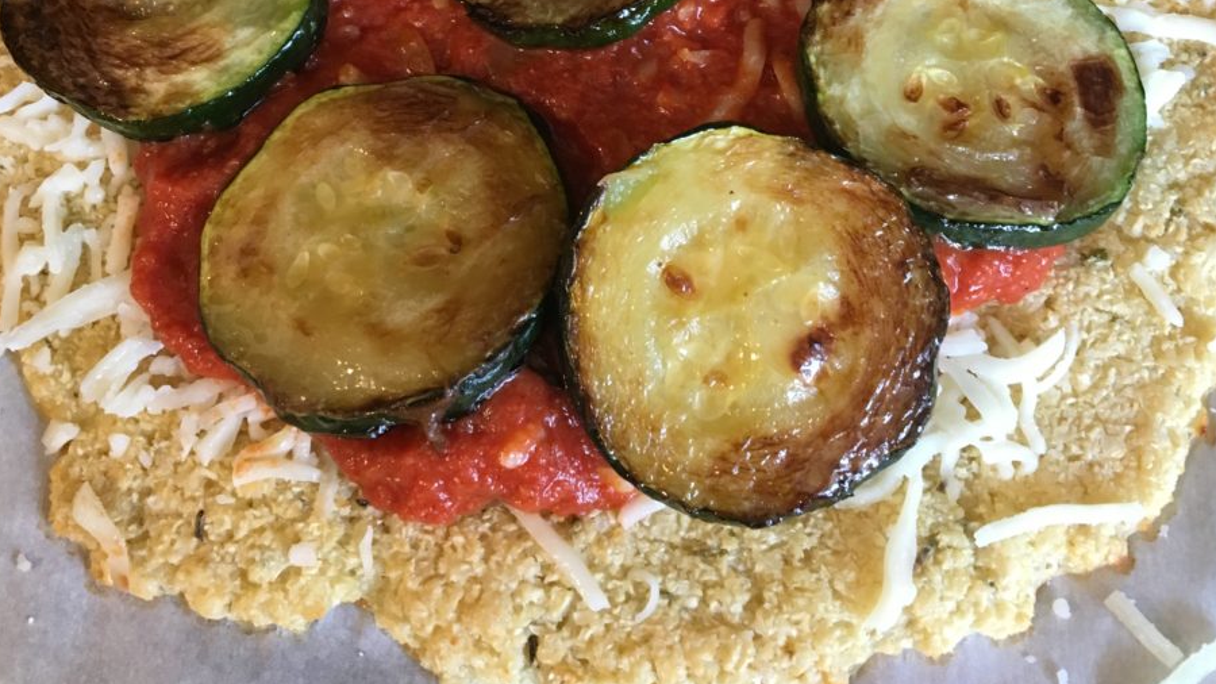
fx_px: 1419
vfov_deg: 25.9
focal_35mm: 44
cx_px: 609
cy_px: 21
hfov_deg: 46.4
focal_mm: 4.15
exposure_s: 1/30
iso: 100
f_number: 2.2
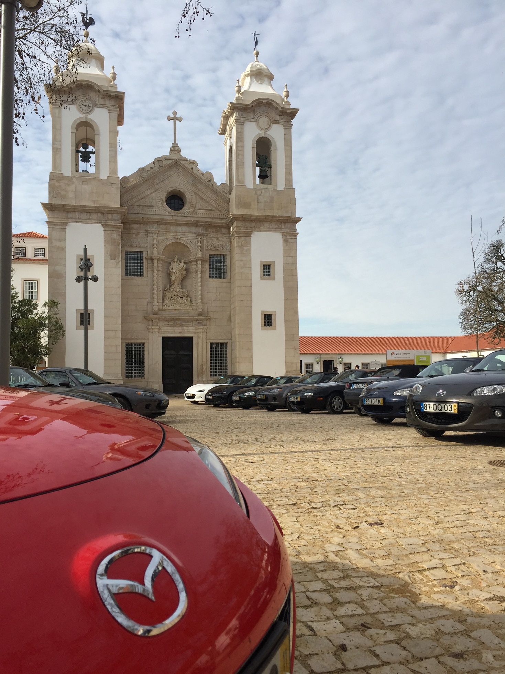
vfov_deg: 61.7
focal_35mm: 29
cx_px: 252
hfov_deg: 48.2
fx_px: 564
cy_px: 337
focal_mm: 4.15
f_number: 2.2
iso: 32
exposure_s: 1/2083
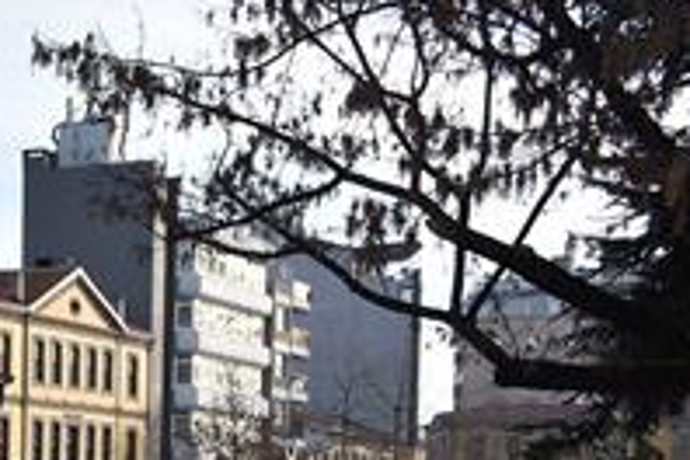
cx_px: -317
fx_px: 1744
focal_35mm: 91
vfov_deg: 14.4
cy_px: 606
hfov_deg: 19.7
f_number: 8
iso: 500
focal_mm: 20
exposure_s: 1/500
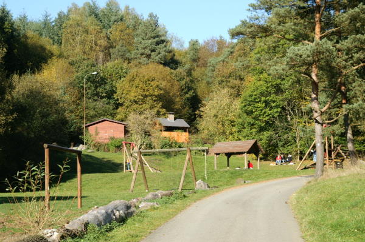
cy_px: 121
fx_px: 912
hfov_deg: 22.6
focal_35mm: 90
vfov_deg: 15.2
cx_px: 182
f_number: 11
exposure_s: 1/80
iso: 100
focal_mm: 60
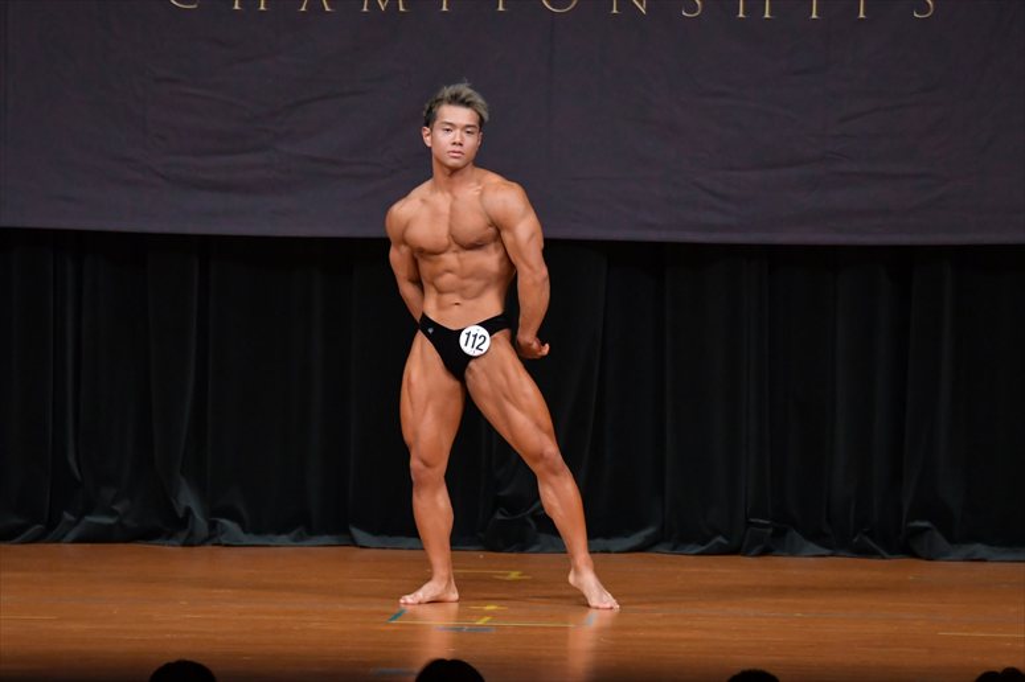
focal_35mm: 255
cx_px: 512
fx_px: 7257
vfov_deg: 5.4
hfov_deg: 8.1
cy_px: 341
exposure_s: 1/400
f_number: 5.6
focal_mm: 170
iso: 4000
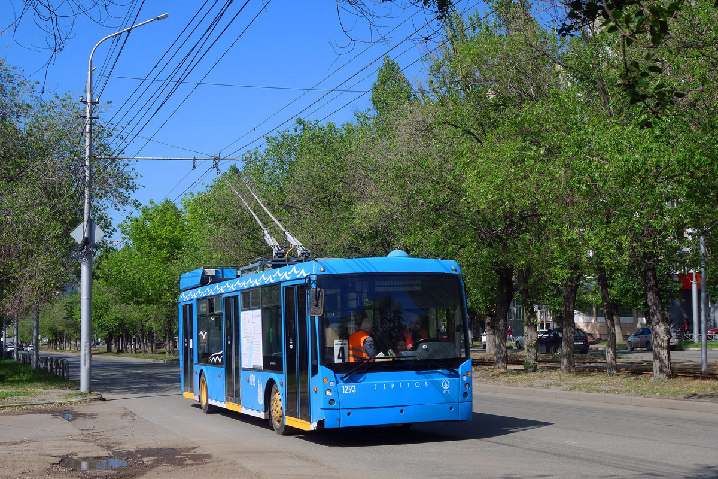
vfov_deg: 31.9
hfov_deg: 46.4
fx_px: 838
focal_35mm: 42
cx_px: 359
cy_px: 240
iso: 125
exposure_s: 1/500
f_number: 5.6
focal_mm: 15.64
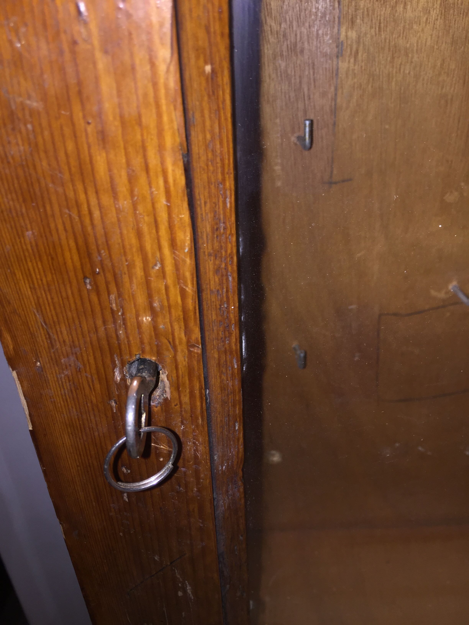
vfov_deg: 61.7
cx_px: 234
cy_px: 312
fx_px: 524
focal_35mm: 29
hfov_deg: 48.2
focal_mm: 4.15
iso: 32
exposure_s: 1/58
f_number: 2.2
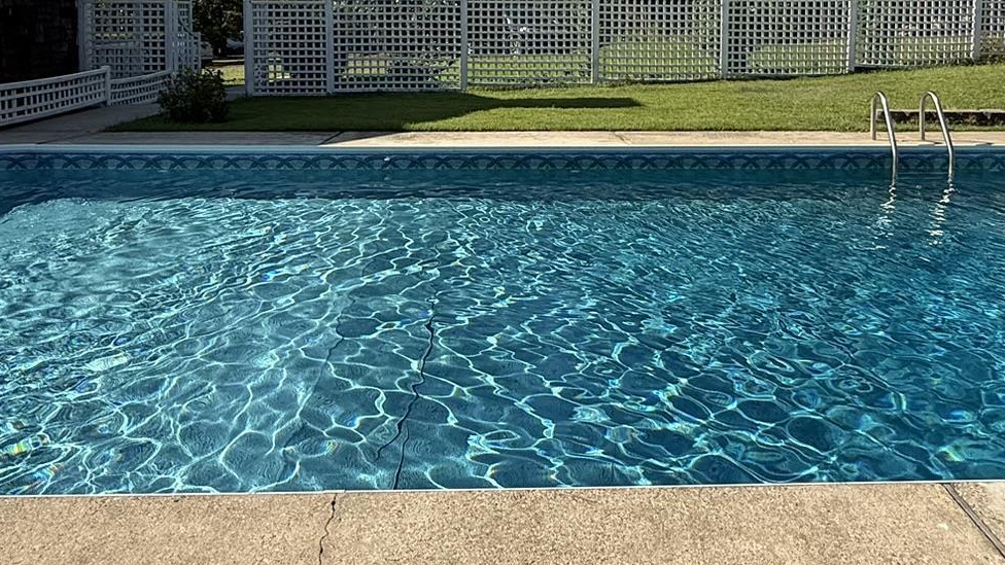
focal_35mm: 32
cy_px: 74
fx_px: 853
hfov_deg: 61.0
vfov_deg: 34.9
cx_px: 533
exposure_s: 1/1189
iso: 50
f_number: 2.2
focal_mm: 2.22
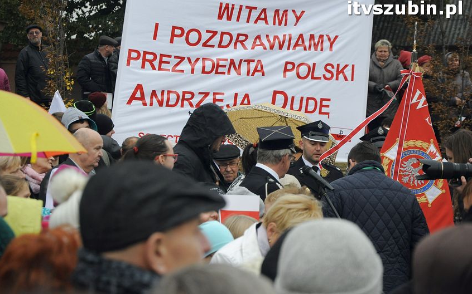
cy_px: 148
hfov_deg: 16.0
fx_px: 1678
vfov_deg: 10.0
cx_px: 236
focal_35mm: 131
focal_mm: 85
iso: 800
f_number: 5.6
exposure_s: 1/500
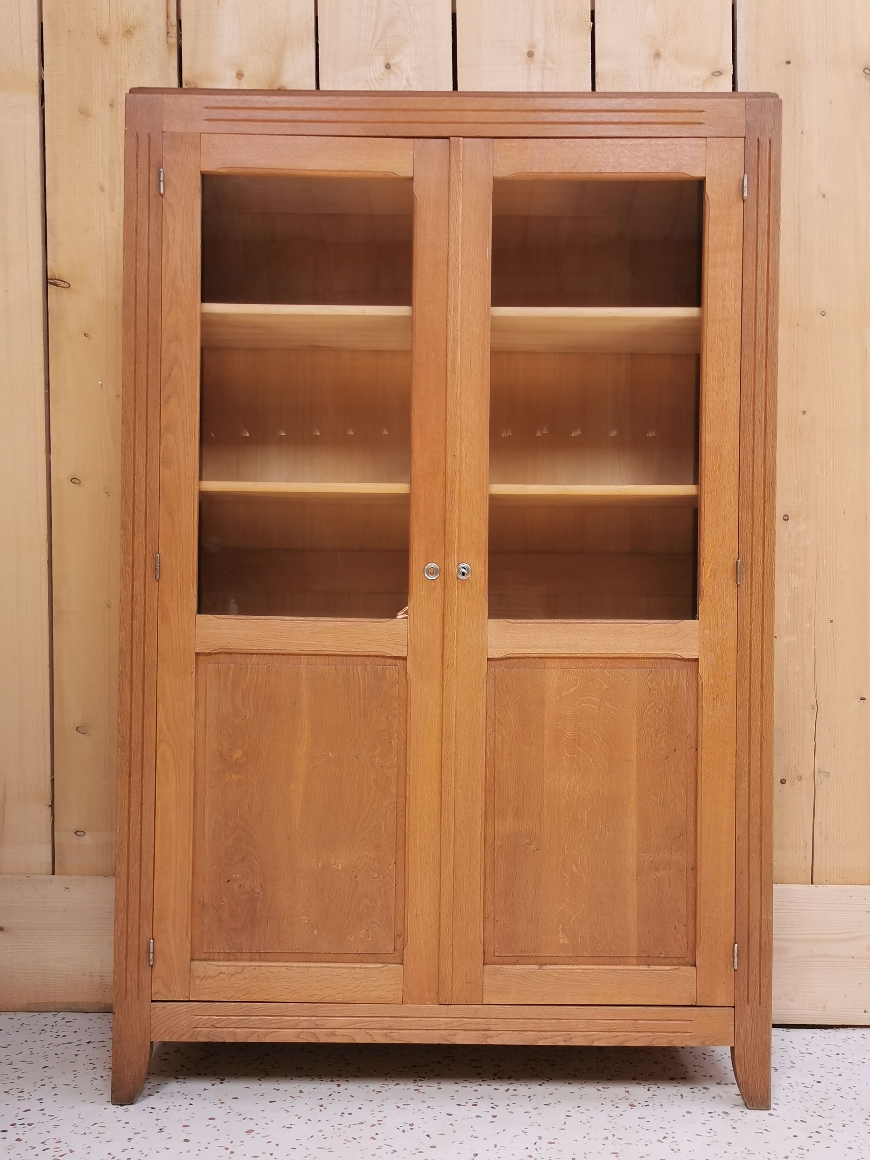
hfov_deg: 41.8
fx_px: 1139
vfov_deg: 54.0
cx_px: 435
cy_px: 580
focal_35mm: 34
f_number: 1.8
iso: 50
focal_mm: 5.58
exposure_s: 1/168
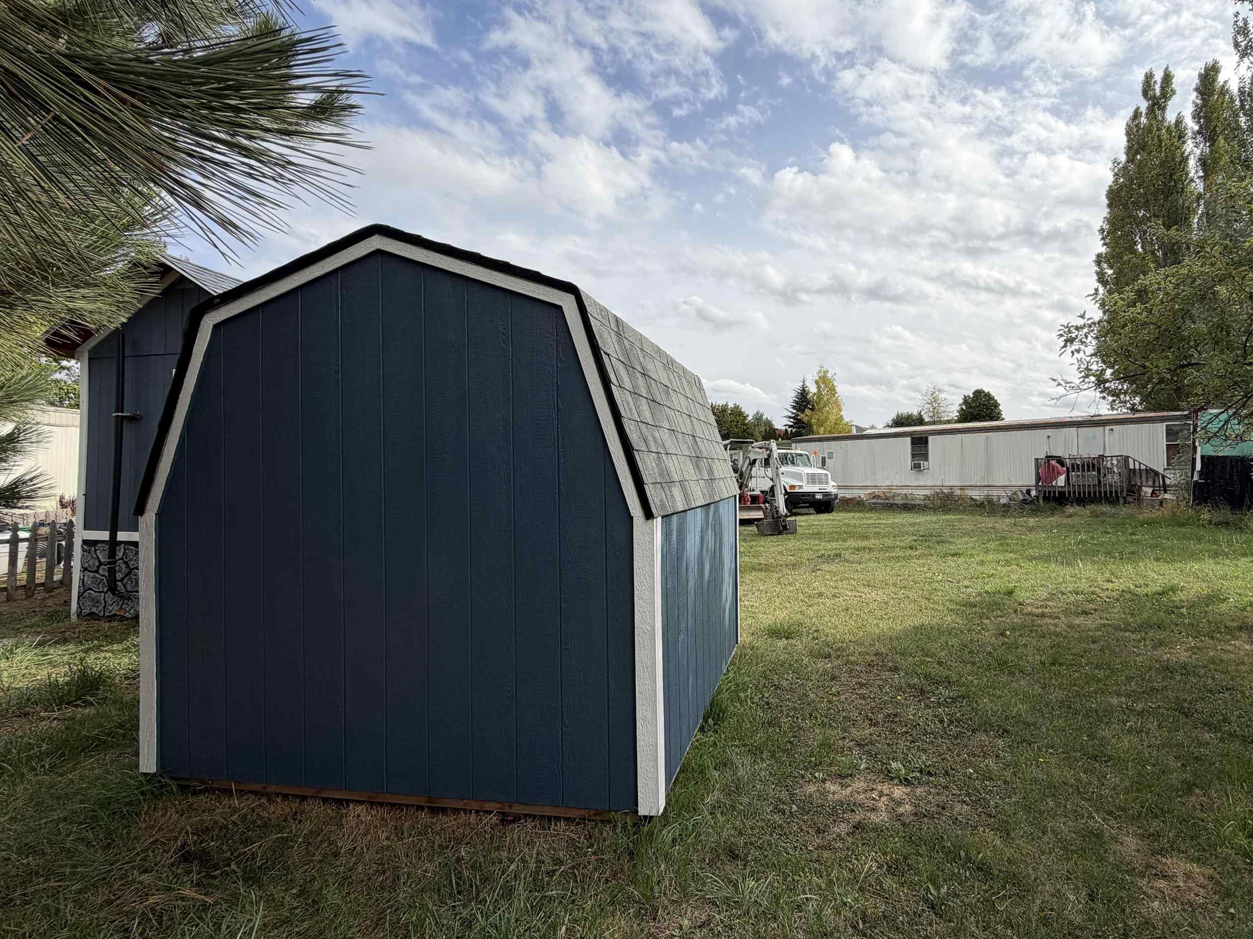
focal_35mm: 17
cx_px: 726
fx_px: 615
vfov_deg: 74.7
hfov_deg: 90.3
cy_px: 465
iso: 20
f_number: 2.2
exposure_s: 1/779
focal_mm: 2.22
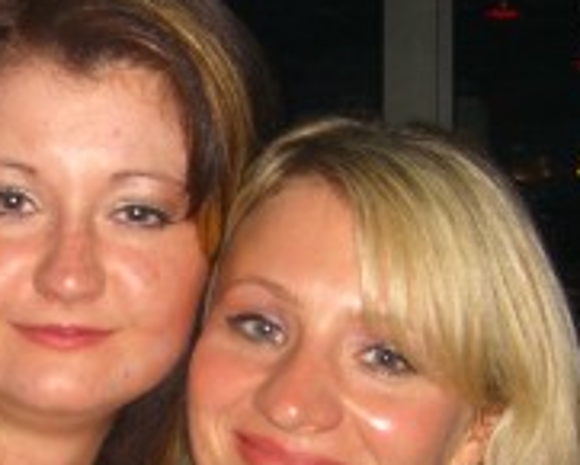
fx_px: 2113
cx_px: 147
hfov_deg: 15.6
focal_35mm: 123
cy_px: 459
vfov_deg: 12.4
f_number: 2.8
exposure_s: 1/60
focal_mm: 7.9
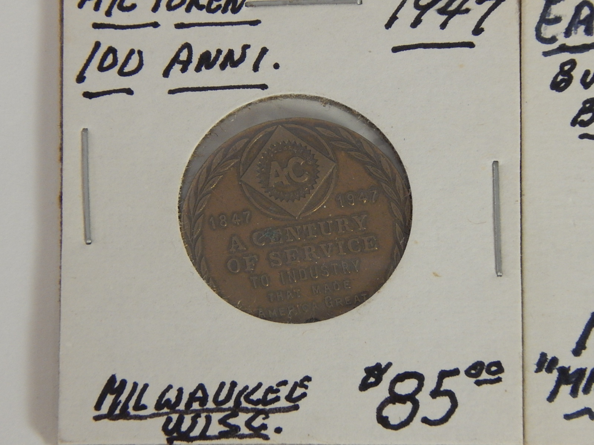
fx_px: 3981
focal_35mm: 232
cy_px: 222
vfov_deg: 6.4
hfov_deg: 8.5
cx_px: 297
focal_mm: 41.7
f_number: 5.6
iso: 400
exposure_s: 1/80
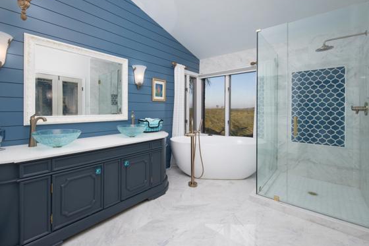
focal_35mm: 16
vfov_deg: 73.5
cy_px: 109
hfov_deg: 96.5
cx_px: 169
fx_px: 164
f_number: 7.1
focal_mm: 14
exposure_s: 1/250
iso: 320
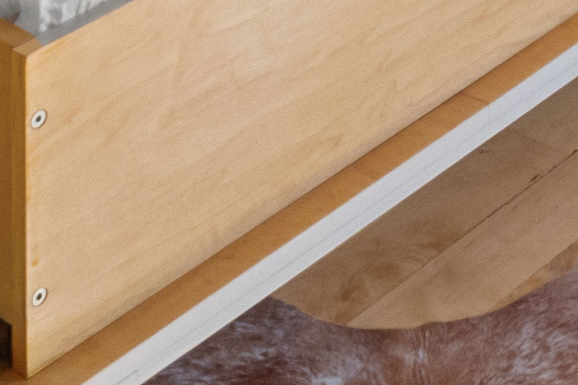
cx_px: 920
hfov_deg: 15.1
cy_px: -1063
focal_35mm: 124
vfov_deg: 7.9
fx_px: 1991
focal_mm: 15.9
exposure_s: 1/40
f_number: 11
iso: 1600
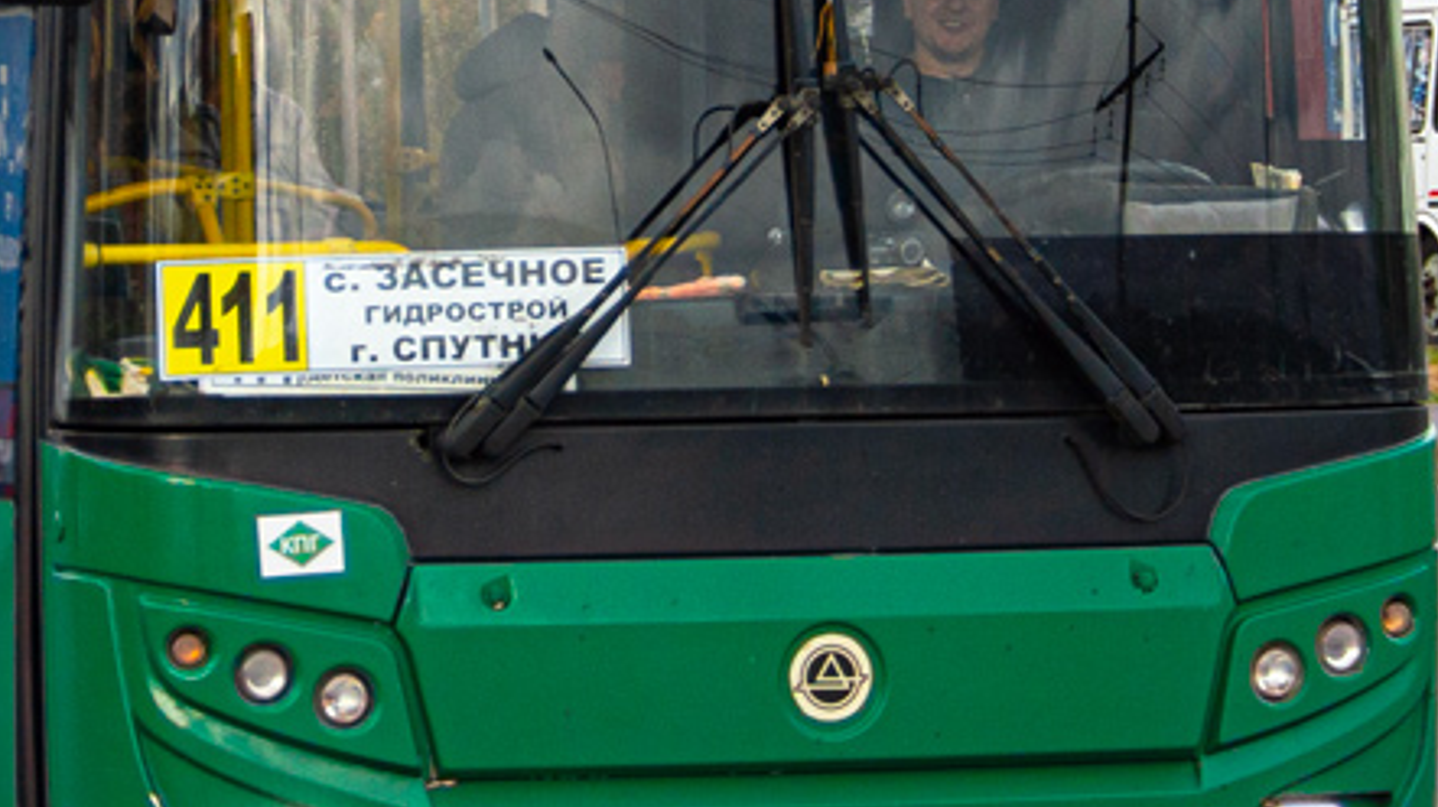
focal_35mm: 224
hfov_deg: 9.6
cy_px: -174
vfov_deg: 5.4
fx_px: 8536
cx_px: 185
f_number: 5.6
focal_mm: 42
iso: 100
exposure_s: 1/500
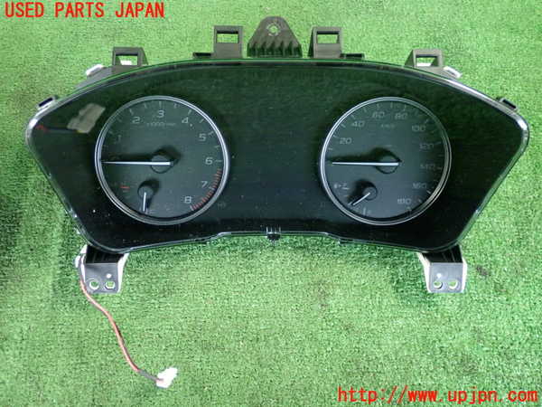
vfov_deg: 37.7
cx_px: 271
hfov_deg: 49.0
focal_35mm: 38
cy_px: 204
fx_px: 595
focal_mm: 6.86
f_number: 2.7
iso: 800
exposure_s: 1/15
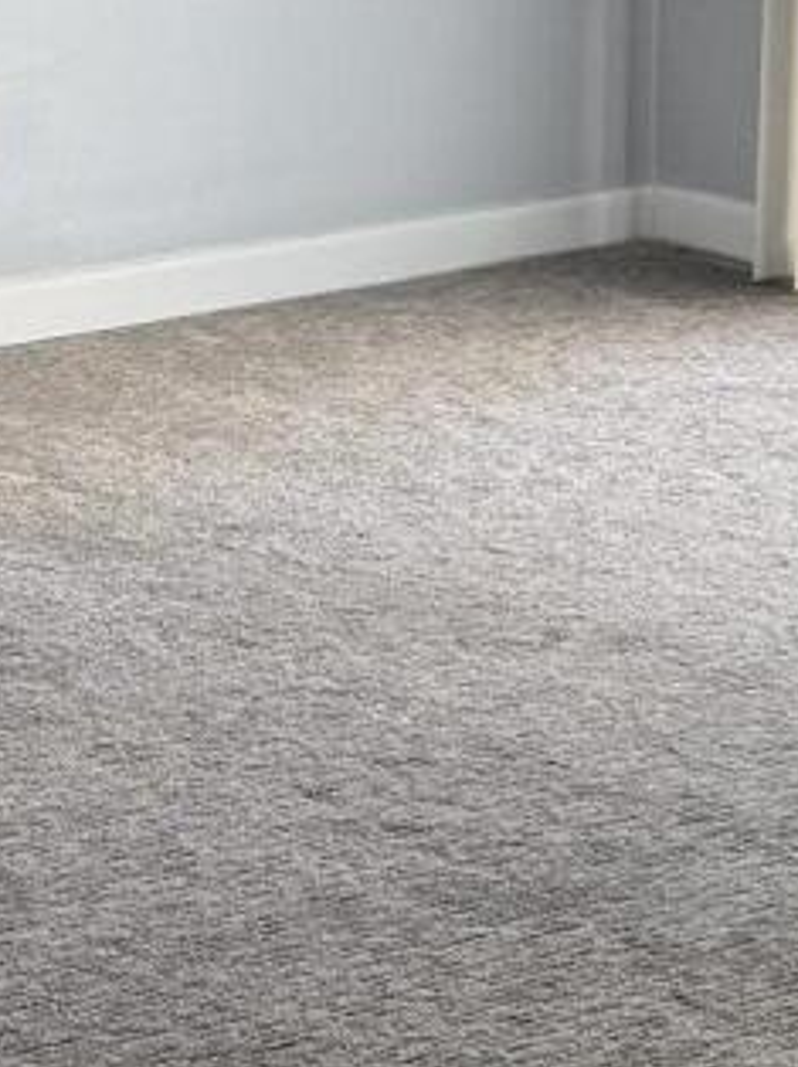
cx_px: -577
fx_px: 4709
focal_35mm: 153
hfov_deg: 9.3
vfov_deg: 12.9
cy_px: 262
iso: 125
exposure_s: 1/126
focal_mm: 6.76
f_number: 1.78
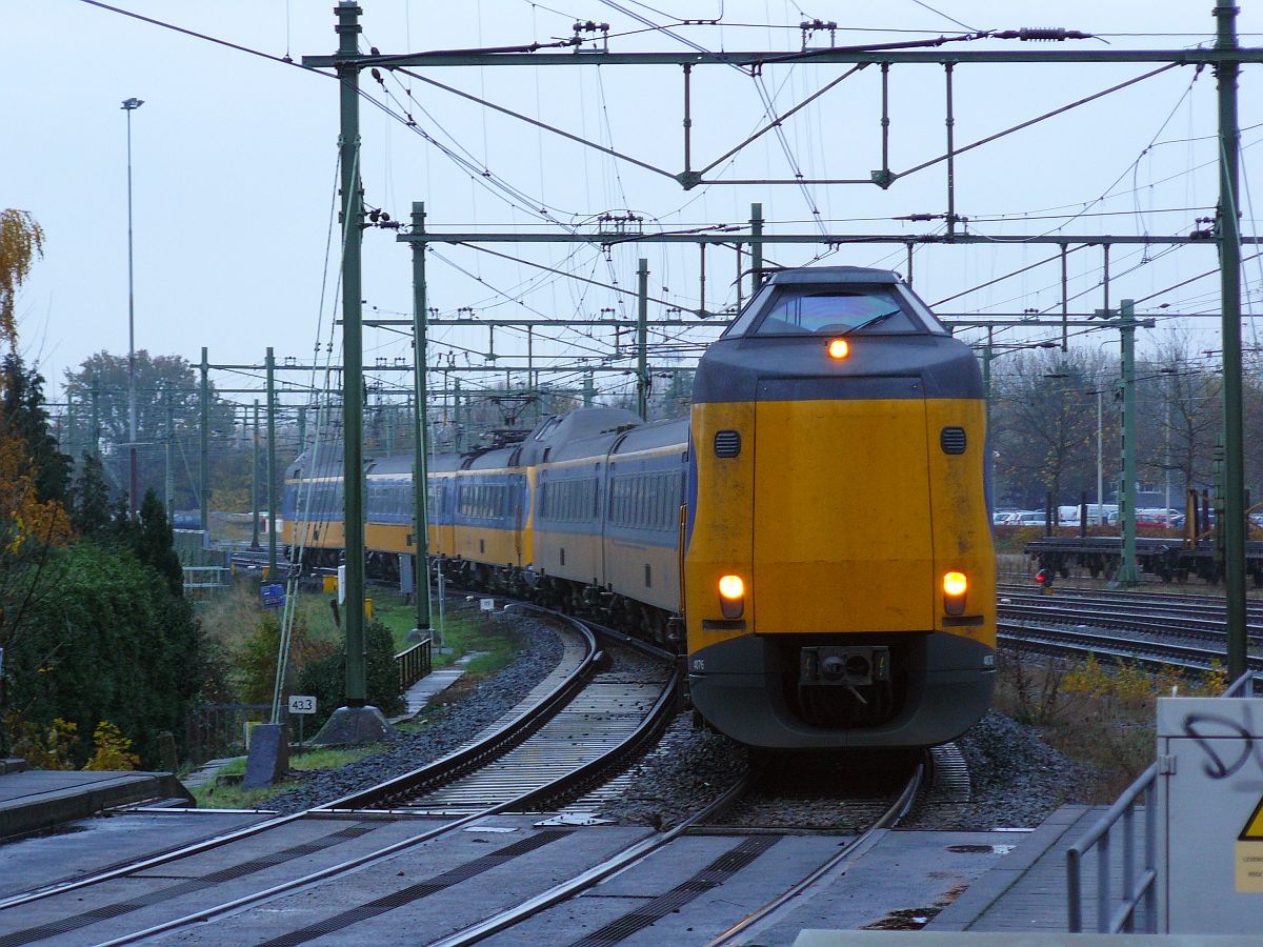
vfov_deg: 9.6
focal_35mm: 154
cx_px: 632
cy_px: 474
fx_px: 5619
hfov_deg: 12.8
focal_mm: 25.7
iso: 100
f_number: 3.3
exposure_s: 1/50
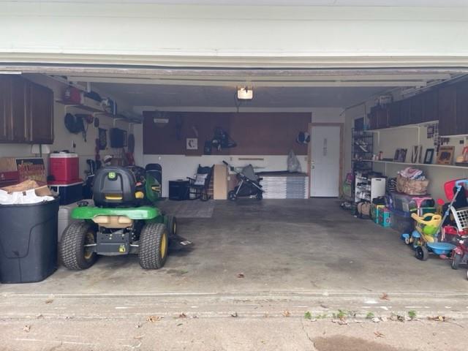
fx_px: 352
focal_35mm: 26
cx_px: 234
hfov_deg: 67.3
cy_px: 176
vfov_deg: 53.1
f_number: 1.6
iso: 32
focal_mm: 4.2
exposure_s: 1/211
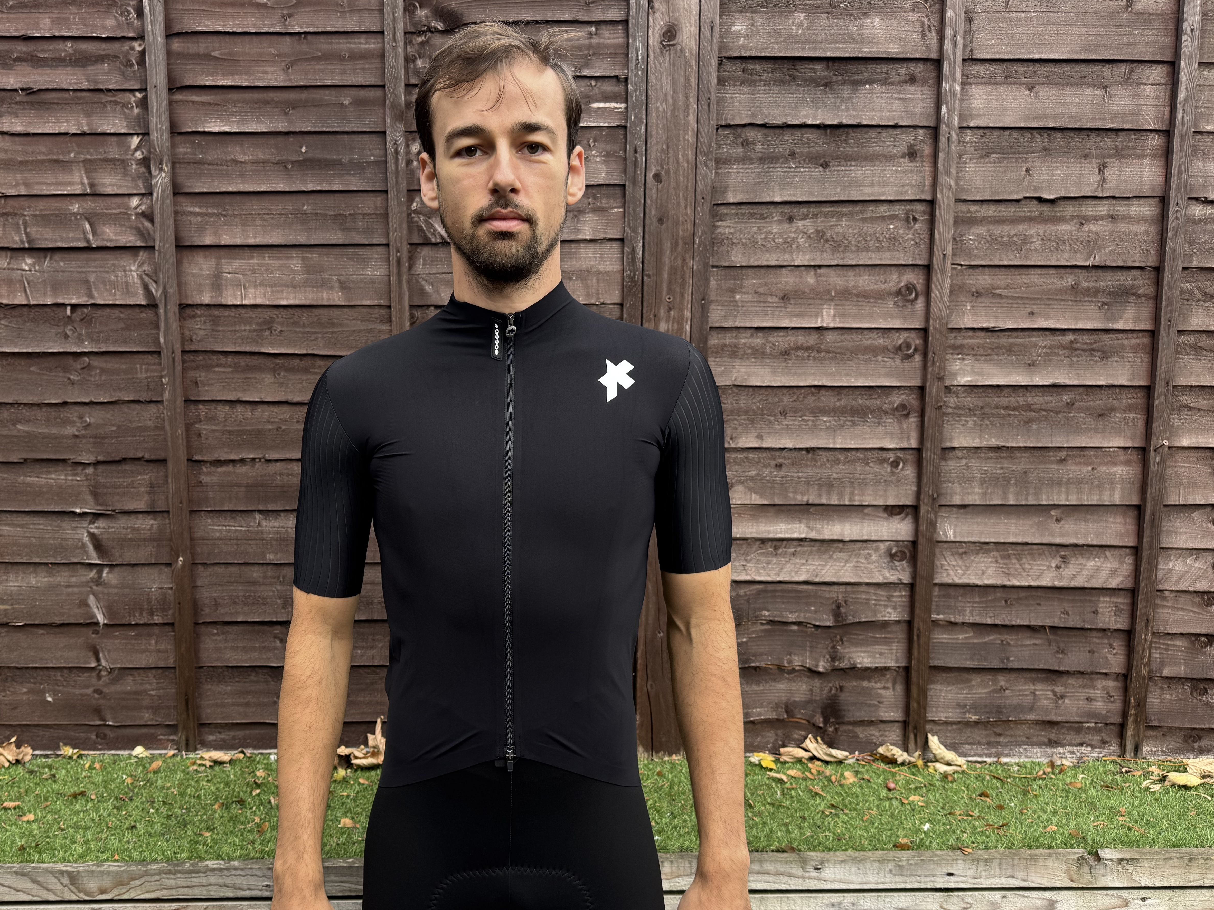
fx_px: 1017
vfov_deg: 48.1
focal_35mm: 29
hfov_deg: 61.3
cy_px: 519
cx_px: 502
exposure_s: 1/439
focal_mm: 6.76
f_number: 1.78
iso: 80
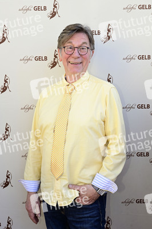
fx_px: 273
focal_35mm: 43
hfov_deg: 31.1
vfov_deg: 45.5
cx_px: 76
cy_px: 114
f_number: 8
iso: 400
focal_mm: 43
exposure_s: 1/200
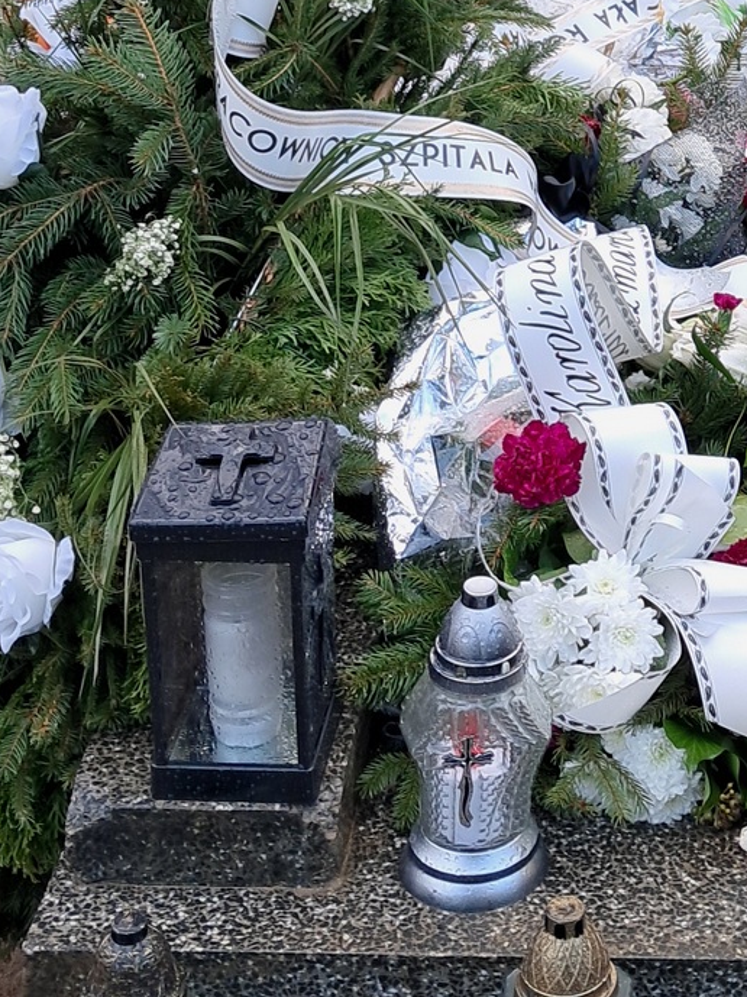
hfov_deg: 17.7
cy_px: 100
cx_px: 863
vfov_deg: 23.8
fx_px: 2304
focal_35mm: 80
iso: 50
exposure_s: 1/50
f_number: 1.8
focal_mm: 4
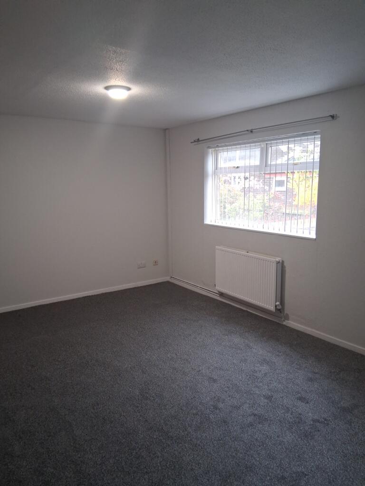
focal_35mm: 26
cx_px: 182
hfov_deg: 53.1
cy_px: 243
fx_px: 366
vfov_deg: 67.3
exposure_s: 1/120
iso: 320
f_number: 1.8
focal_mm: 3.98
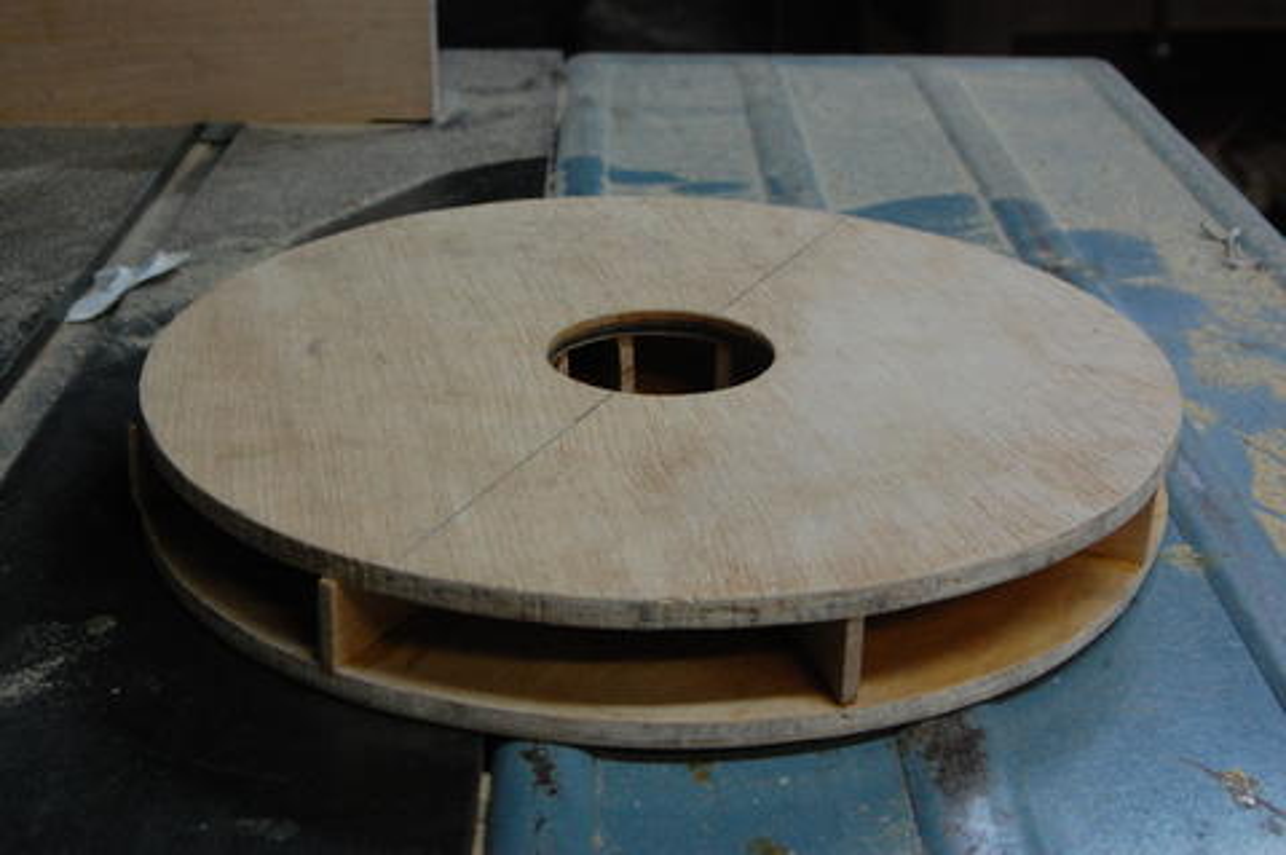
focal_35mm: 52
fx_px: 1873
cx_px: 643
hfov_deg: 37.9
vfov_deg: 25.7
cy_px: 428
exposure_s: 1/25
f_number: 13
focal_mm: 35
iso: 1600
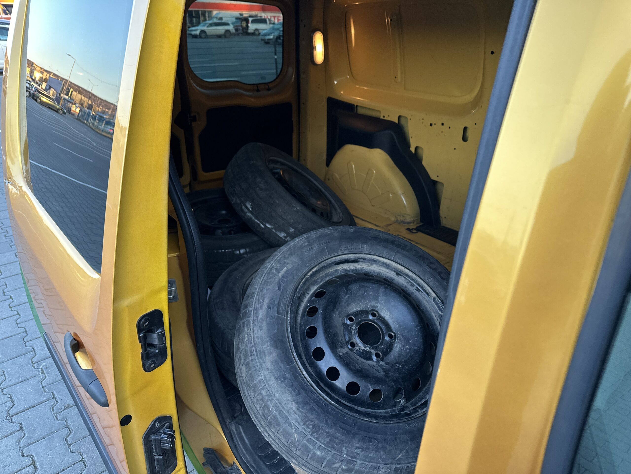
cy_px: 237
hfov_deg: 71.6
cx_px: 316
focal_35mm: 24
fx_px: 437
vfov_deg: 56.8
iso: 200
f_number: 1.78
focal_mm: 6.86
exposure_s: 1/121
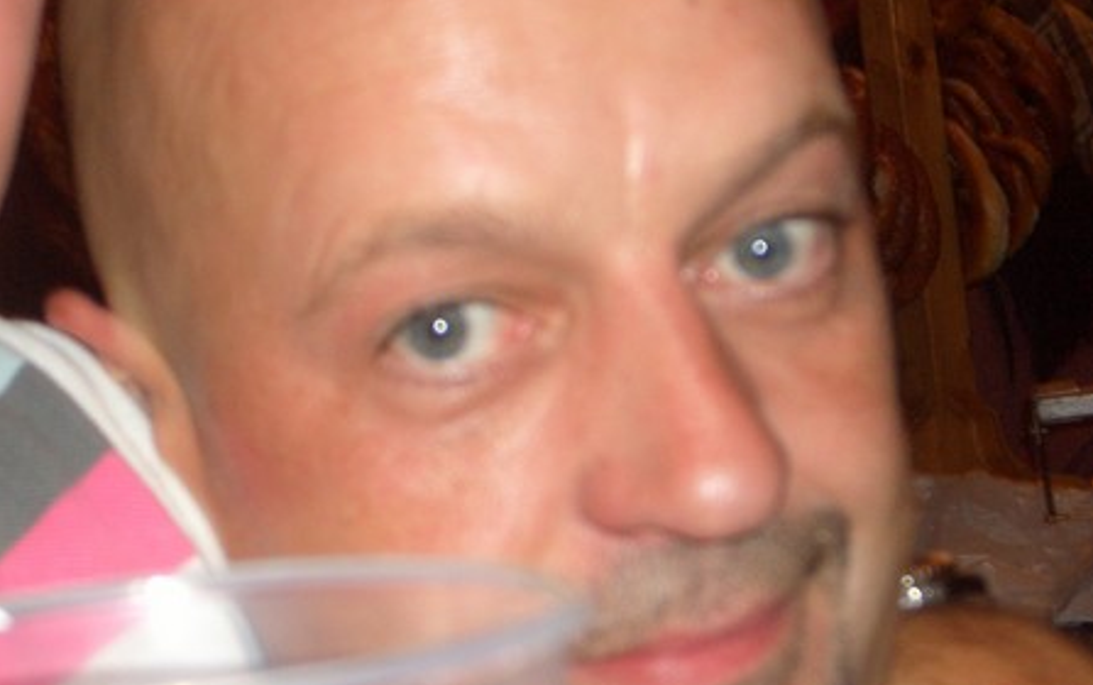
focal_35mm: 112
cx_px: 545
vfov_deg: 11.7
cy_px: 313
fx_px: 3338
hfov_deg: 18.6
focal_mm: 17.4
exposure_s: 1/60
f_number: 4.8
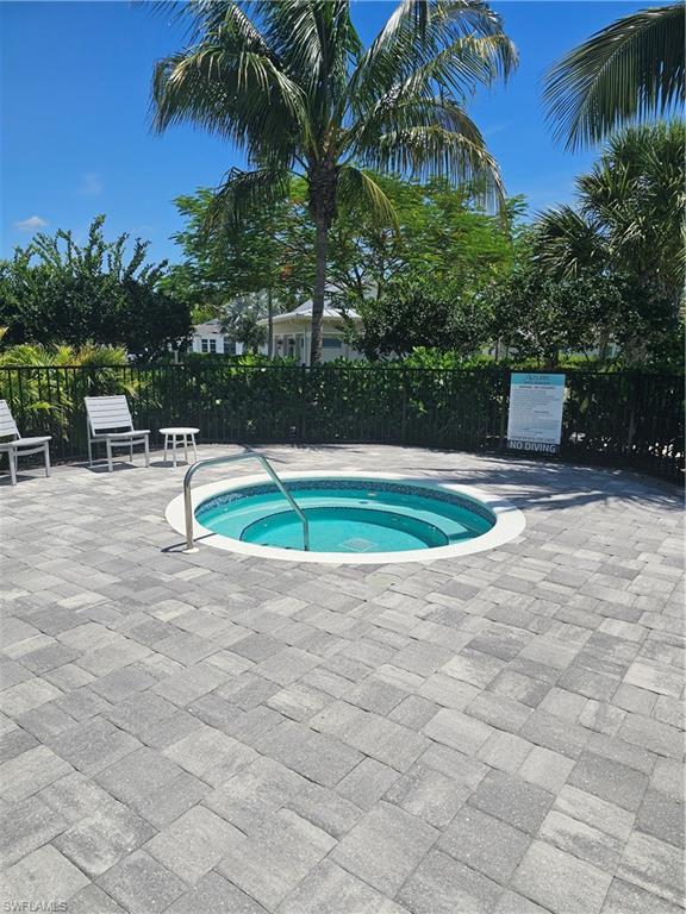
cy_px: 457
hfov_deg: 58.9
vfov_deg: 73.9
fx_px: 608
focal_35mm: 23
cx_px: 343
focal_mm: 6.3
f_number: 1.7
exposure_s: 1/1529
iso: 16
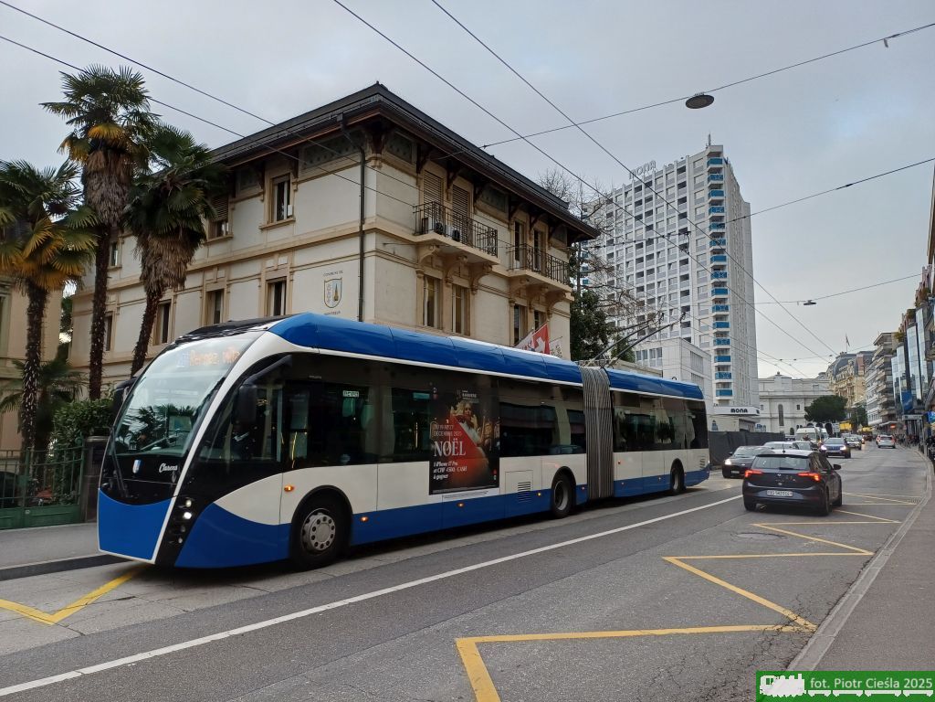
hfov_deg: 69.4
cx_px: 468
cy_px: 351
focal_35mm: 25
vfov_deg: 54.9
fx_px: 675
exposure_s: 1/115
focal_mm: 4.65
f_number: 1.8
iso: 50
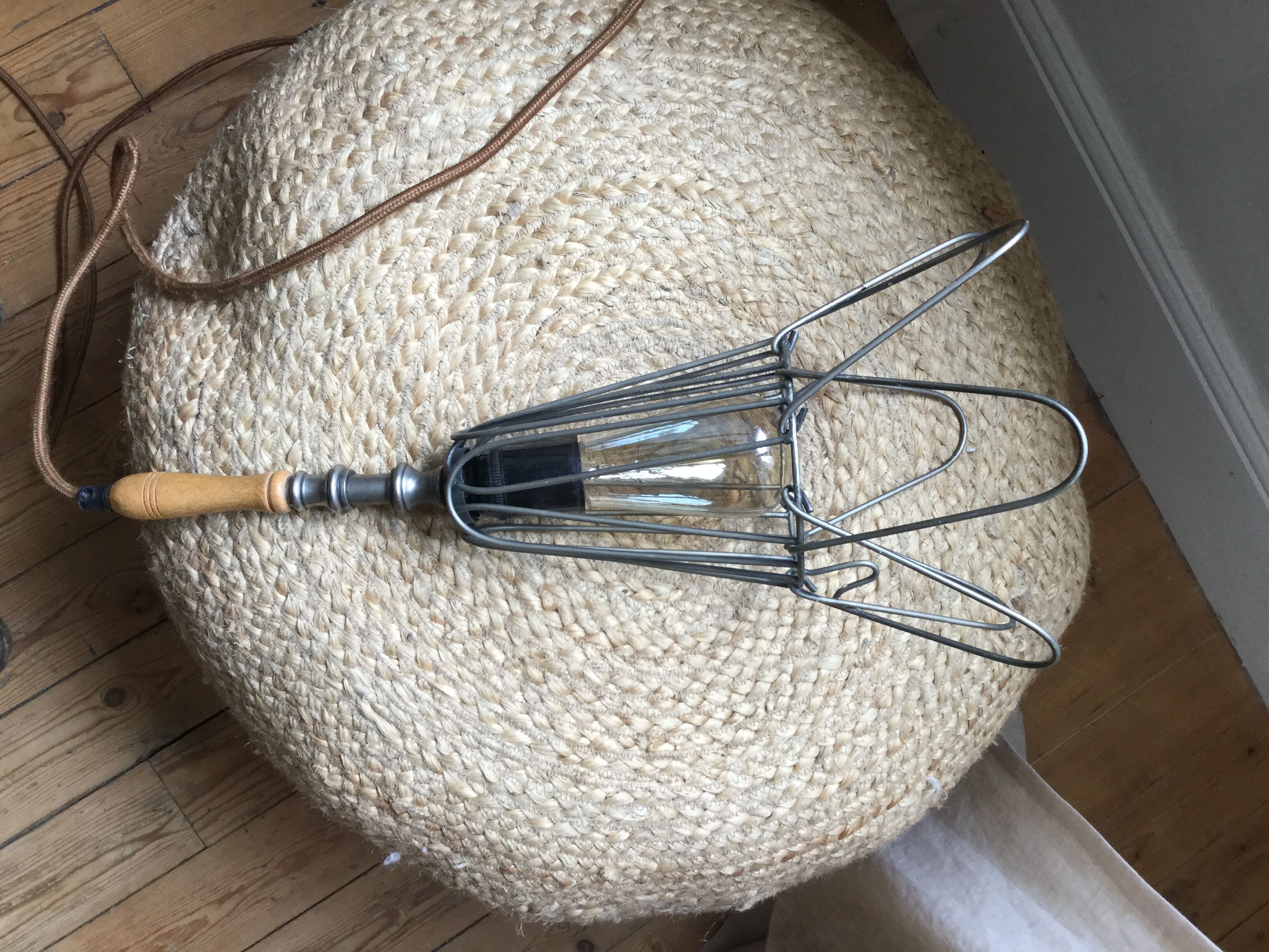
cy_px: 476
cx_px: 634
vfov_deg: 45.4
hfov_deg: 58.4
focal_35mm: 31
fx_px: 1136
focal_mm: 3.3
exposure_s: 1/30
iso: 50
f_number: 2.4
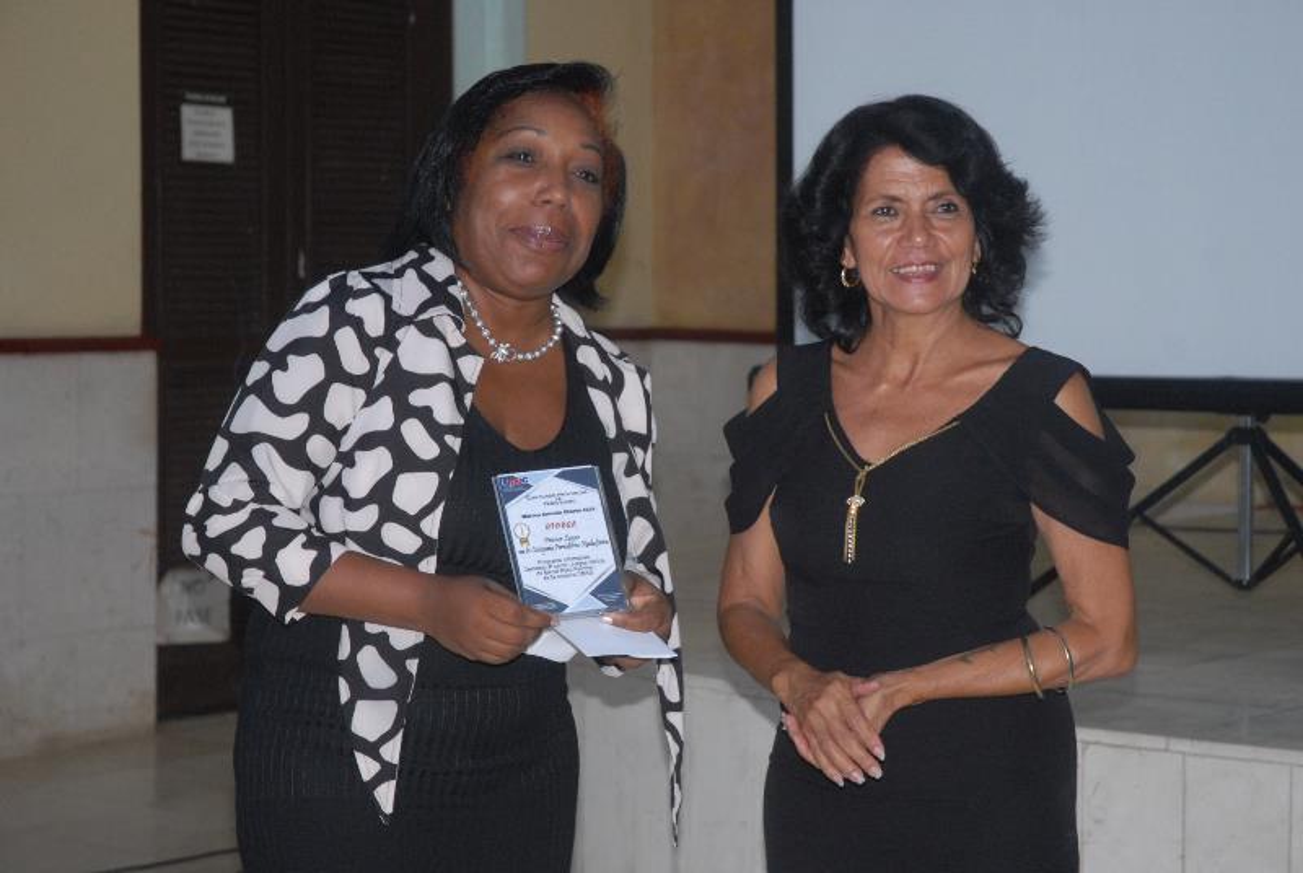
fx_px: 3262
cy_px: 436
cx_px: 652
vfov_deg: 15.2
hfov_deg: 22.6
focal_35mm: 90
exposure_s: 1/200
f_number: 5.6
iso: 800
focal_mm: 60
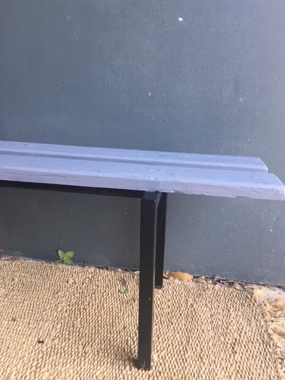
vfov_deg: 60.0
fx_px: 329
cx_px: 147
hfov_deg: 46.8
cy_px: 185
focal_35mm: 30
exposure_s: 1/33
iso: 50
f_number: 2.2
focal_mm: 4.15
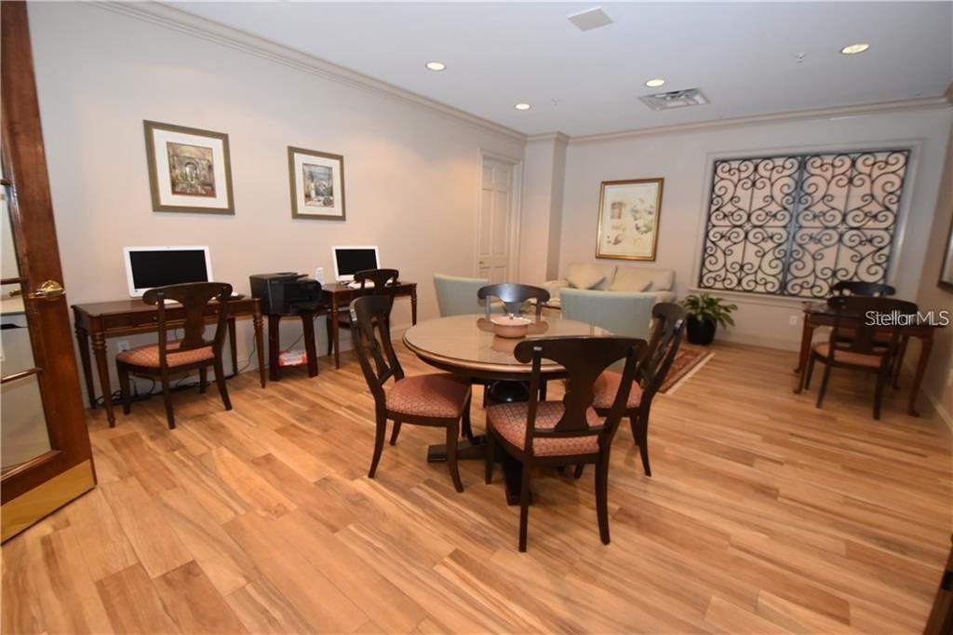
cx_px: 476
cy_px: 318
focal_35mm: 15
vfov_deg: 77.3
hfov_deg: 100.4
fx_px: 397
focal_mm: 10
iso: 1100
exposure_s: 1/60
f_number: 3.5
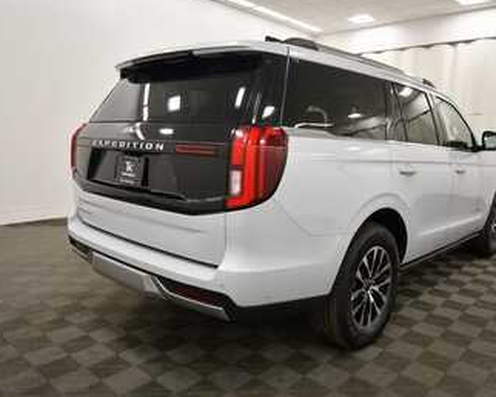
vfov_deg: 51.6
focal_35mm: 28
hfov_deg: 61.9
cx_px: 287
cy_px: 198
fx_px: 411
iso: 800
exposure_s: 1/160
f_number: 5.3
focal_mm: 16
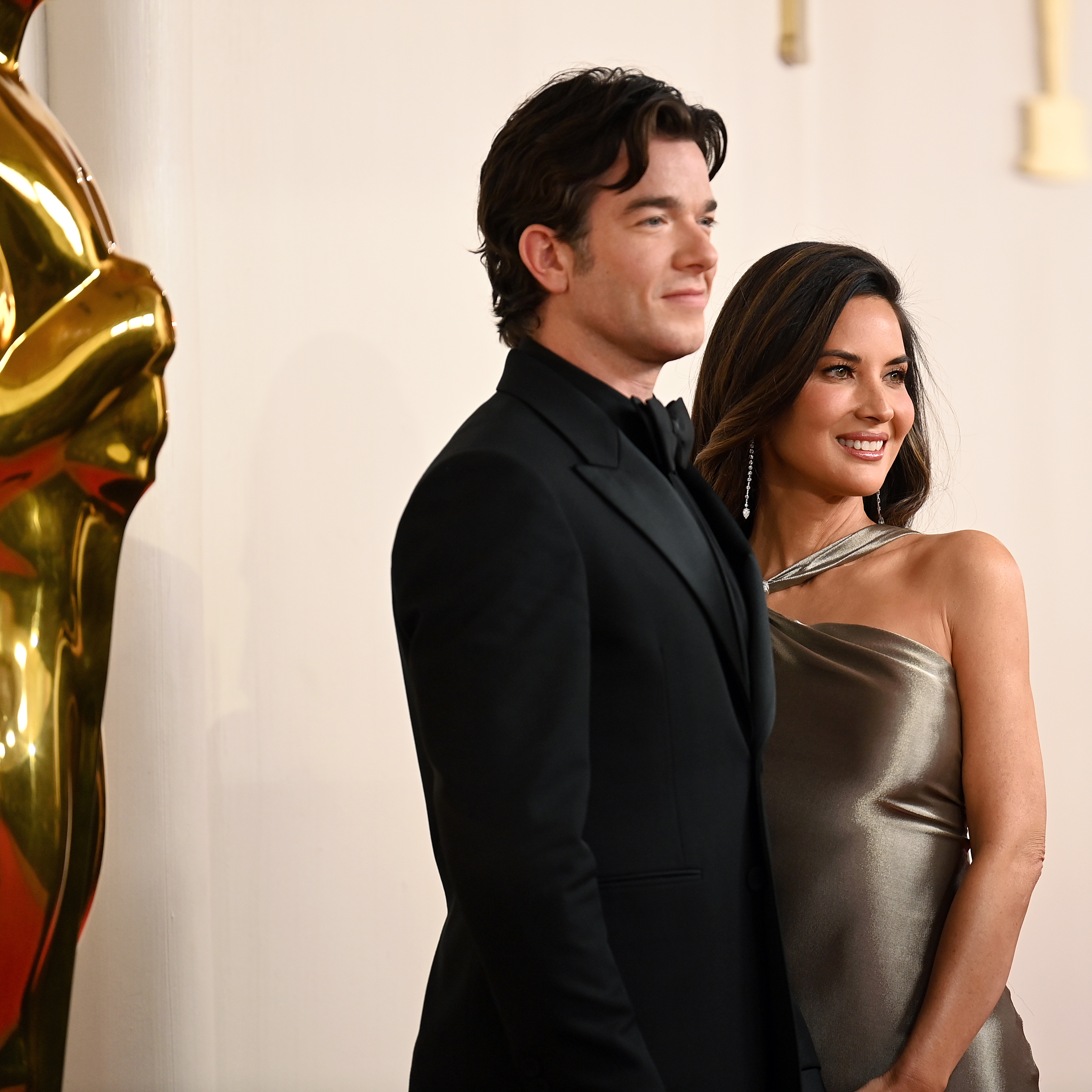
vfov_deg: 6.8
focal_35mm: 256
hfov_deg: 6.8
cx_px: 778
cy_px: 545
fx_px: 9137
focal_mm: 200
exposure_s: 1/640
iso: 1000
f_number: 2.8
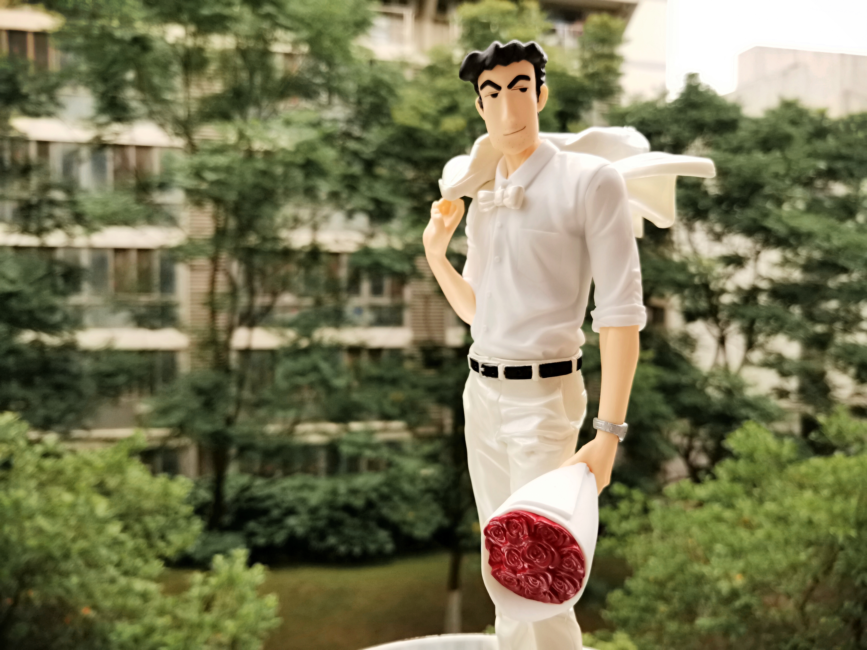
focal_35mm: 27
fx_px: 676
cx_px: 434
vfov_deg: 51.4
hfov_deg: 65.3
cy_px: 325
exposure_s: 1/400
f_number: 1.8
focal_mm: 3.95
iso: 50
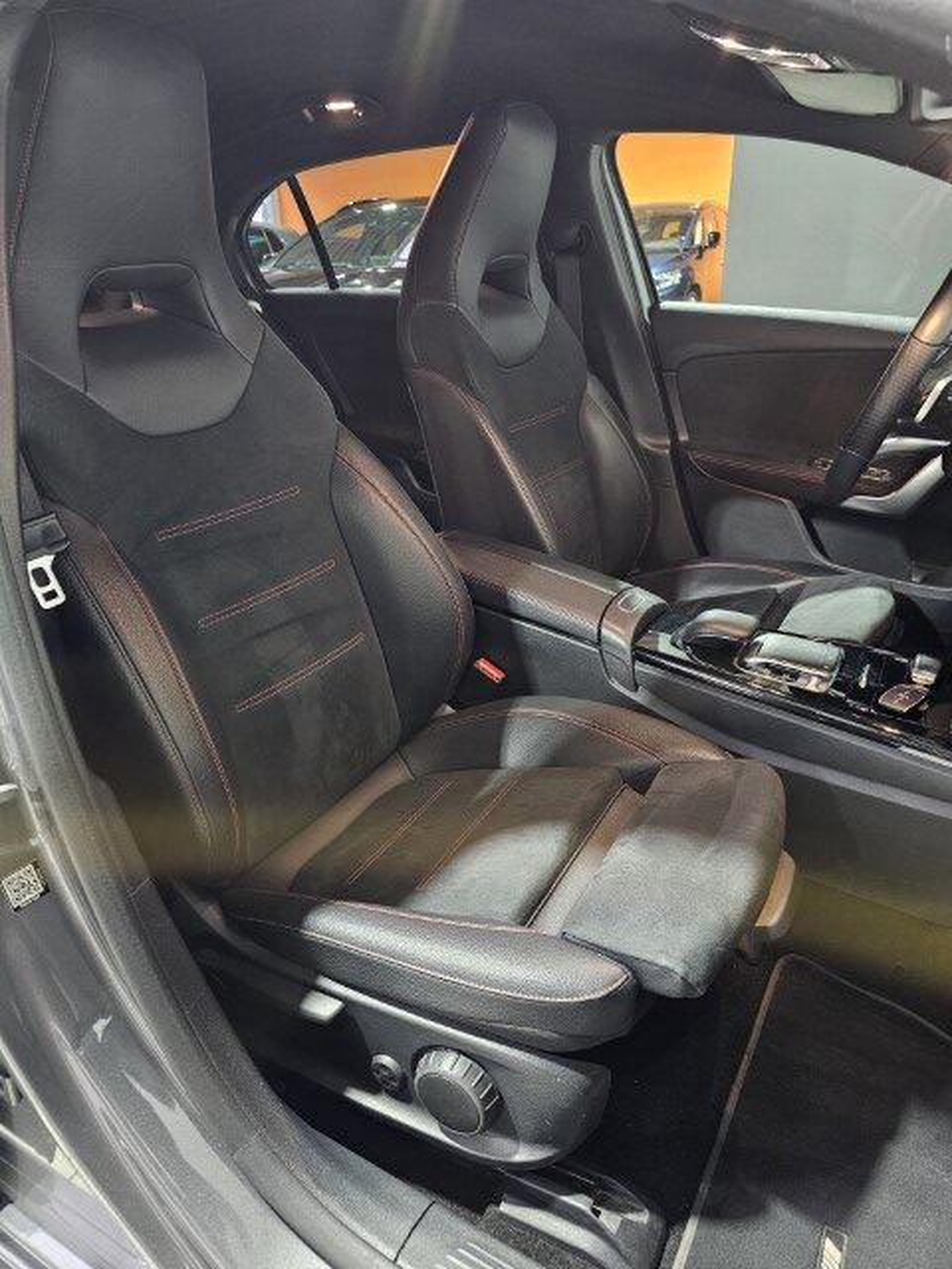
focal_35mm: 23
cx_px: 476
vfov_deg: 73.9
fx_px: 843
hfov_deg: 58.9
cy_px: 634
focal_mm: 6.3
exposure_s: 1/24
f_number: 1.7
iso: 640
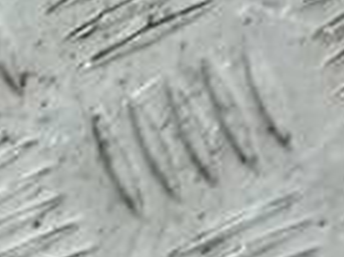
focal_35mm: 190
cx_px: -655
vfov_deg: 7.8
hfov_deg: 8.8
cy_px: 188
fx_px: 1886
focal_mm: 4.6
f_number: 1.8
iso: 80
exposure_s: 1/50
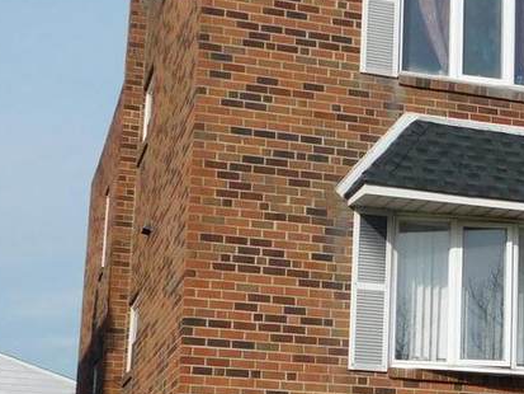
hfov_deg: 20.5
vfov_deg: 15.8
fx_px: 1408
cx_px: 509
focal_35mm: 93
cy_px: 308
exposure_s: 1/500
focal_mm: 5.3
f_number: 6.4
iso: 125
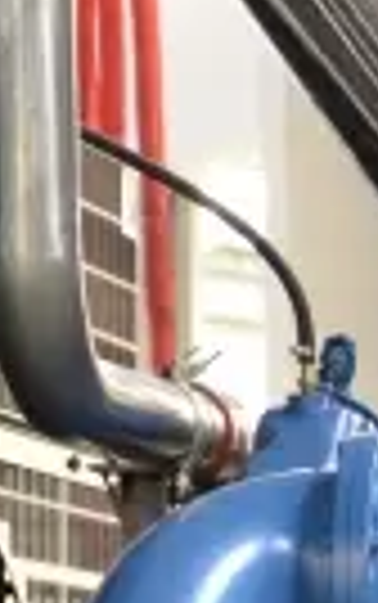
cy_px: 1066
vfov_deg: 5.7
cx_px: 1256
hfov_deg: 3.5
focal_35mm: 364
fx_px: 5987
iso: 1000
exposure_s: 1/40
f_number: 4.5
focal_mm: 40
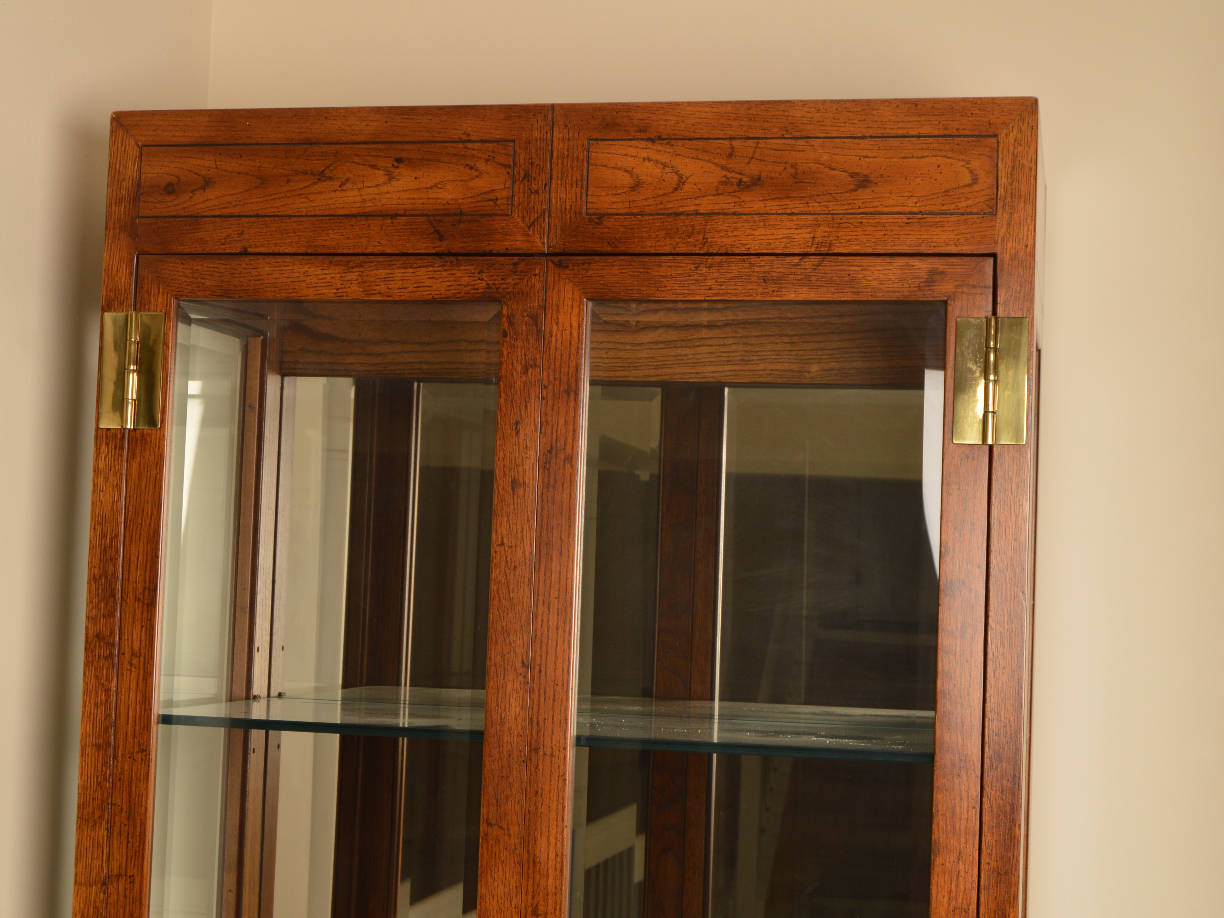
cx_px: 591
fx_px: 2071
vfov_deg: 25.0
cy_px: 453
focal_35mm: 59
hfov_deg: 32.9
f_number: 9
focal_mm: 35
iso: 200
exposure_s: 1/160
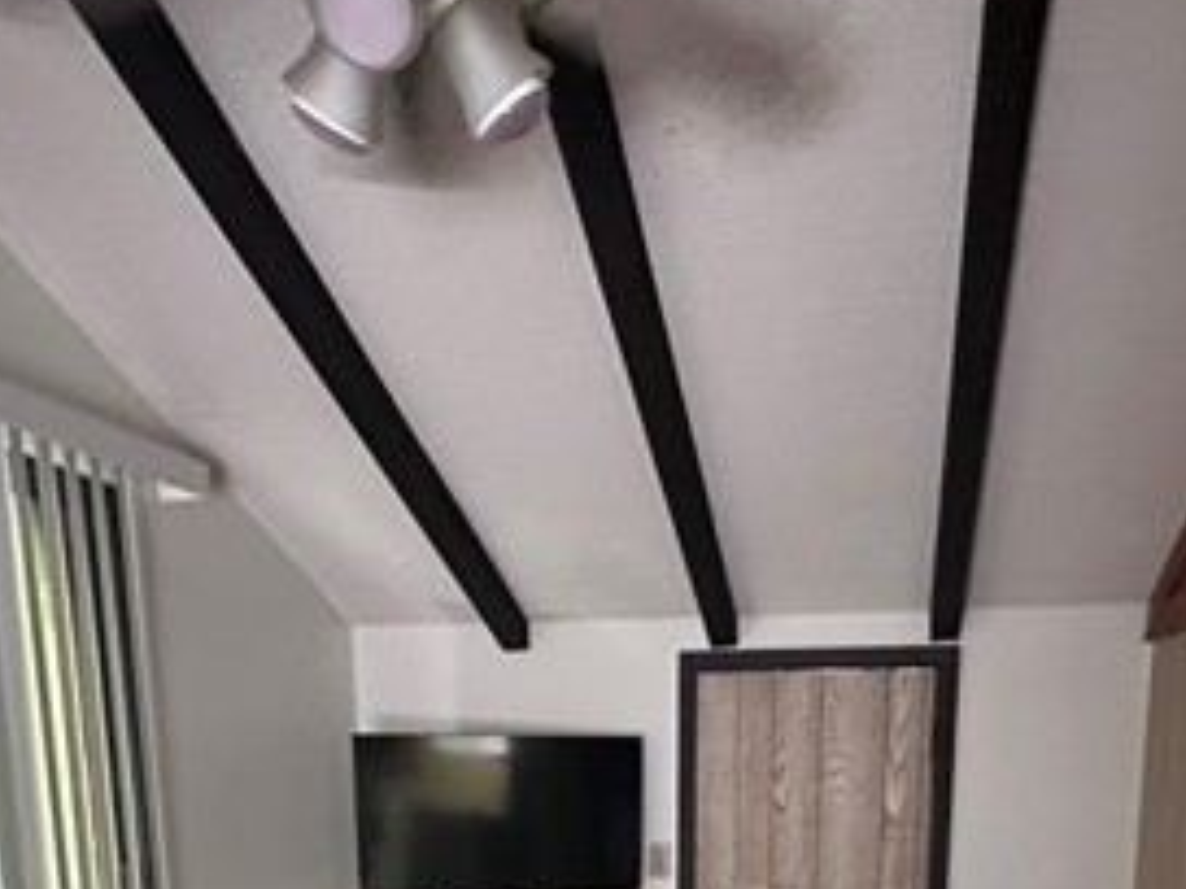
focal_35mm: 33
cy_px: 981
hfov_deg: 55.2
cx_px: 663
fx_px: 1131
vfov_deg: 36.3
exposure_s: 1/40
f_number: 2.2
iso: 1250
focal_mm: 2.22
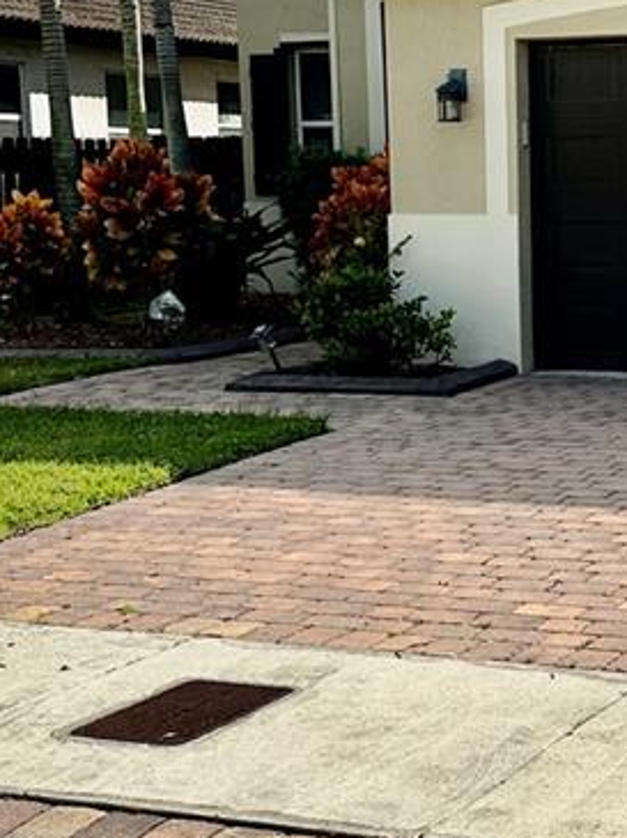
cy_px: 487
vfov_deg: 24.7
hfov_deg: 18.3
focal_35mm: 79
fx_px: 1911
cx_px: 572
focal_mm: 6.86
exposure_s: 1/5848
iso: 80
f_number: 1.78
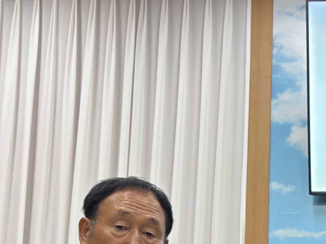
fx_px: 791
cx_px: 445
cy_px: 361
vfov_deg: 16.1
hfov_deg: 20.8
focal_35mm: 84
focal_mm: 5.96
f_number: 1.6
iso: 80
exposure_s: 1/60
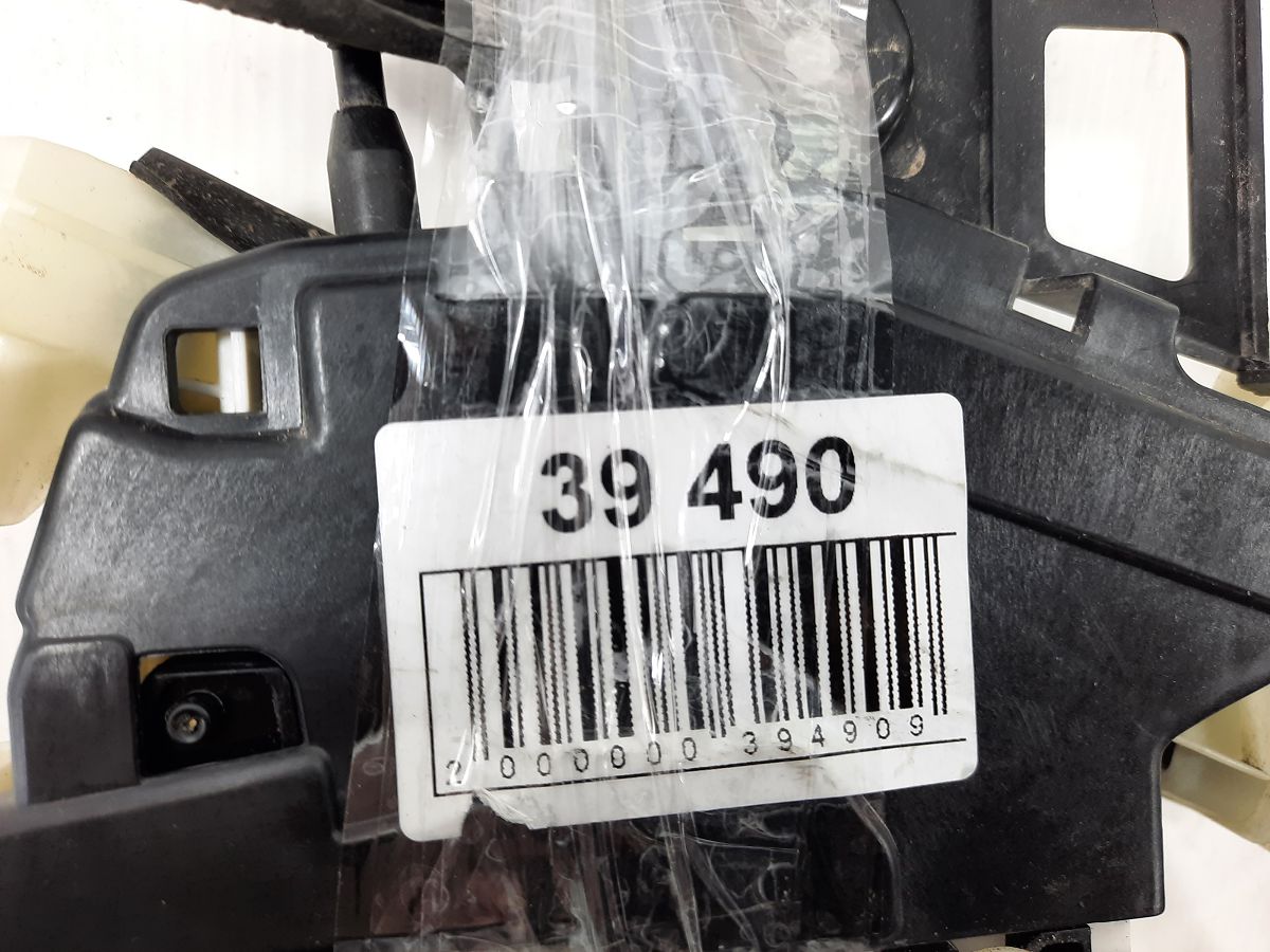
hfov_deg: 69.4
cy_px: 476
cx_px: 635
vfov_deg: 54.9
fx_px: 917
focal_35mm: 25
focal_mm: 4.6
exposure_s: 1/50
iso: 80
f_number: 2
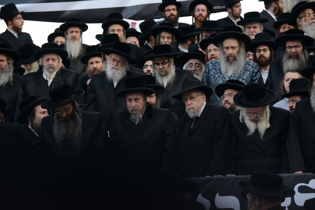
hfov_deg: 10.3
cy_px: 105
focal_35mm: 200
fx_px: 1750
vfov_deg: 6.9
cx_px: 158
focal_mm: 200
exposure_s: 1/320
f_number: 8
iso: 1250
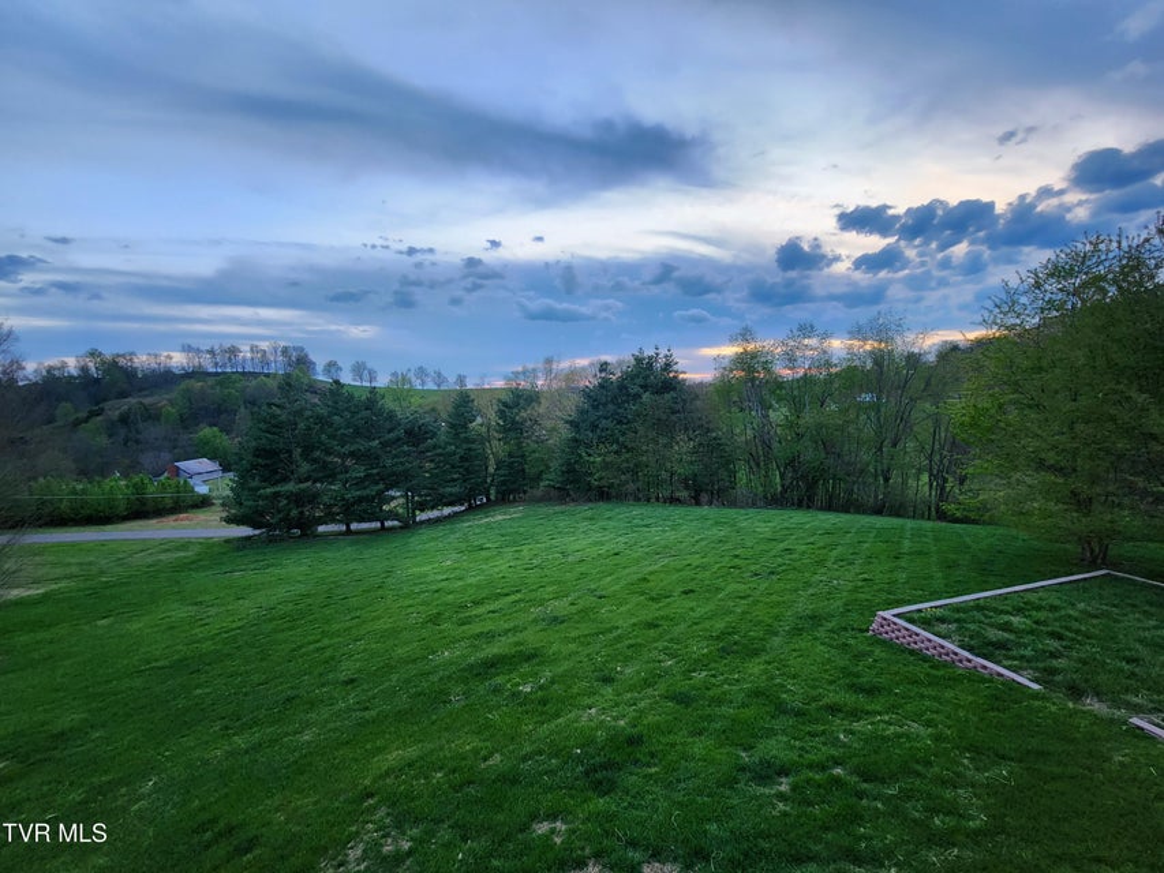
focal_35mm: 13
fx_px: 437
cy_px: 436
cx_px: 582
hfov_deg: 106.2
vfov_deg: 89.9
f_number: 2.2
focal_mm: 2.2
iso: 250
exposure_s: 1/60
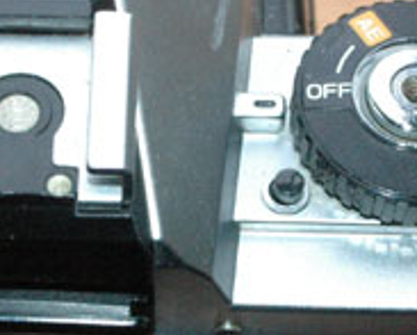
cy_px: 145
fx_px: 1595
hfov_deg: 14.8
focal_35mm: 129
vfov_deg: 12.0
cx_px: 96
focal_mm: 28
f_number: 11
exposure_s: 1/60
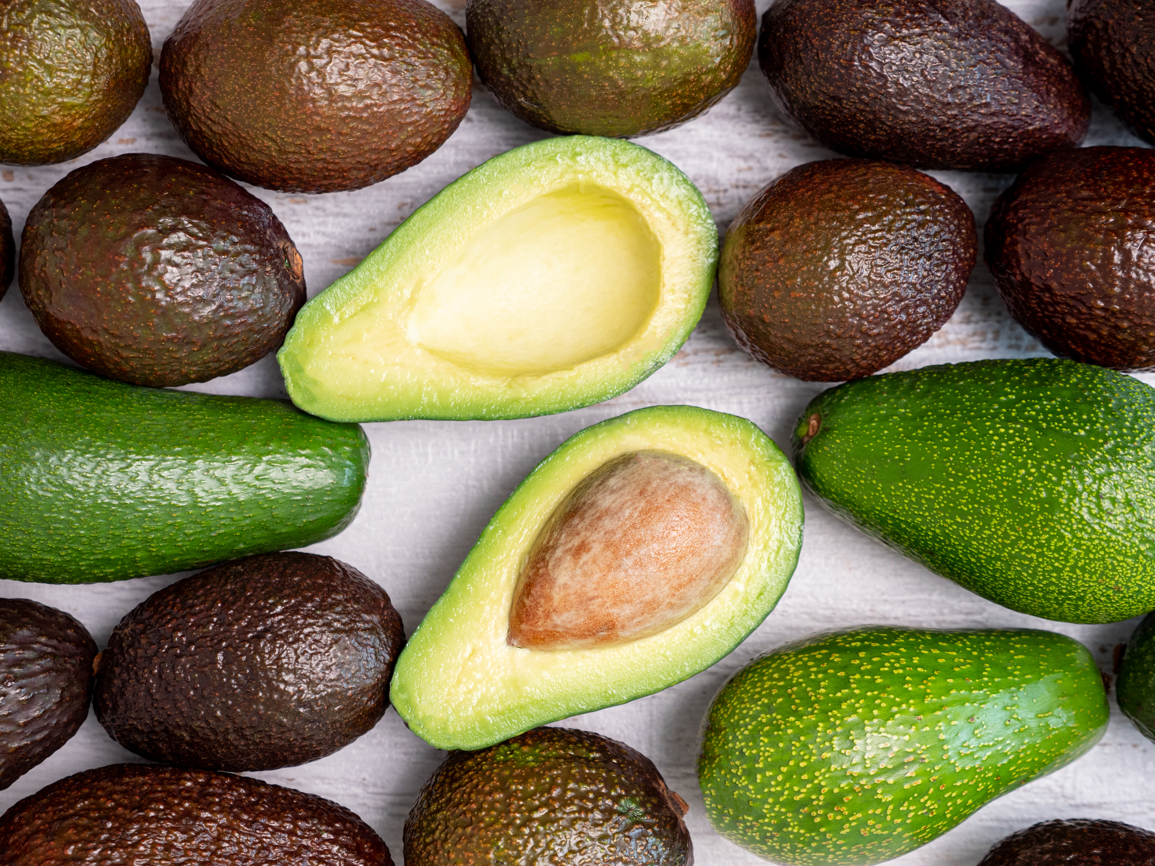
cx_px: 578
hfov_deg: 27.8
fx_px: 2336
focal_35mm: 70
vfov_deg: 21.0
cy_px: 433
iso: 400
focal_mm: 35
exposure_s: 1/50
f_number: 3.5
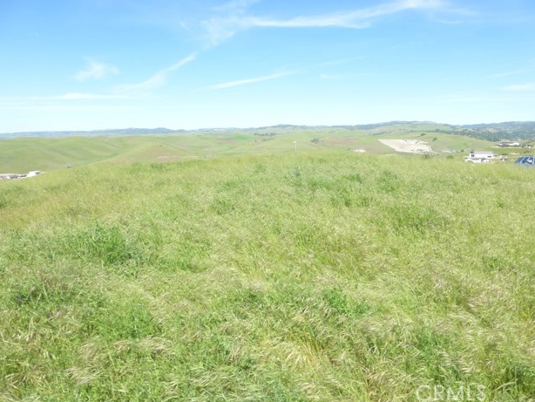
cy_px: 196
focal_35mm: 25
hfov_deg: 69.4
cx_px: 269
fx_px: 387
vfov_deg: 54.9
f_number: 4
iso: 100
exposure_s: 1/500
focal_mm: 4.3
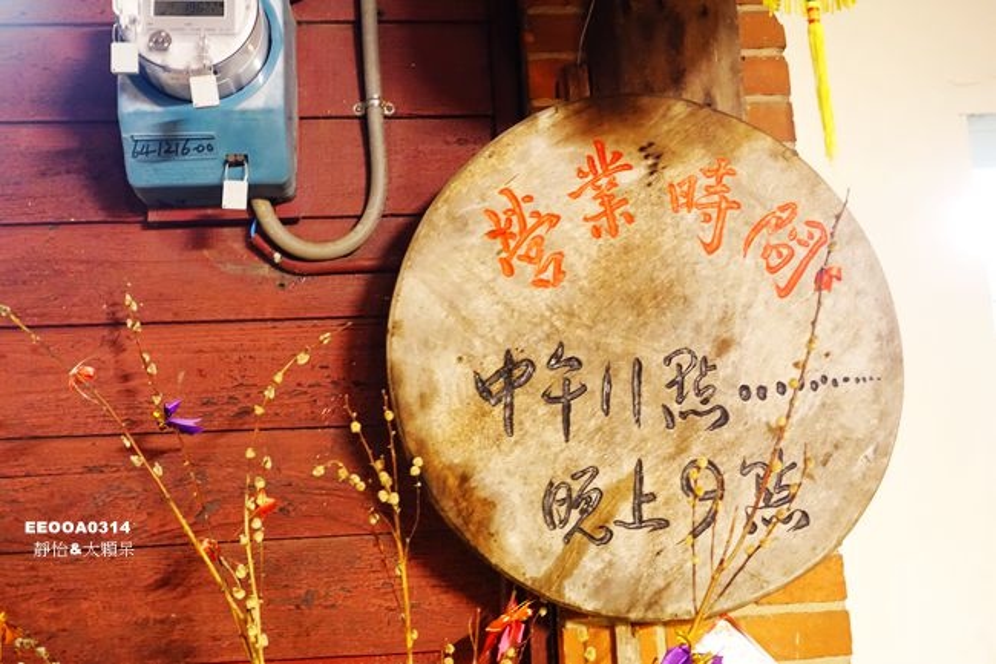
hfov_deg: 49.6
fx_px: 1079
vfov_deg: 34.2
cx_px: 498
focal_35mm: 39
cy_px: 332
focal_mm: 14.3
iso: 1600
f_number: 2.8
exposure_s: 1/5
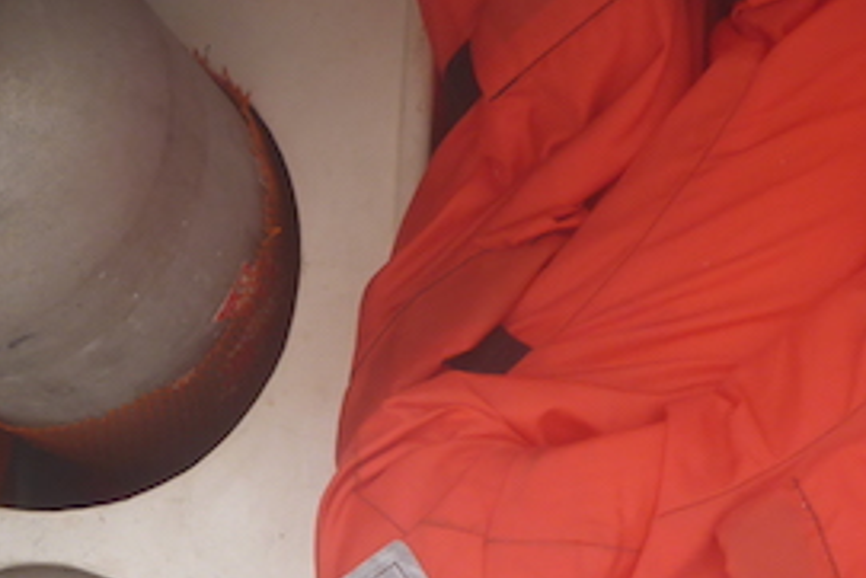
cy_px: 485
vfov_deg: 15.8
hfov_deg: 23.6
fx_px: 2070
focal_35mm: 86
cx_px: 332
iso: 100
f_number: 3.3
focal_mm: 4.9
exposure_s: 1/125
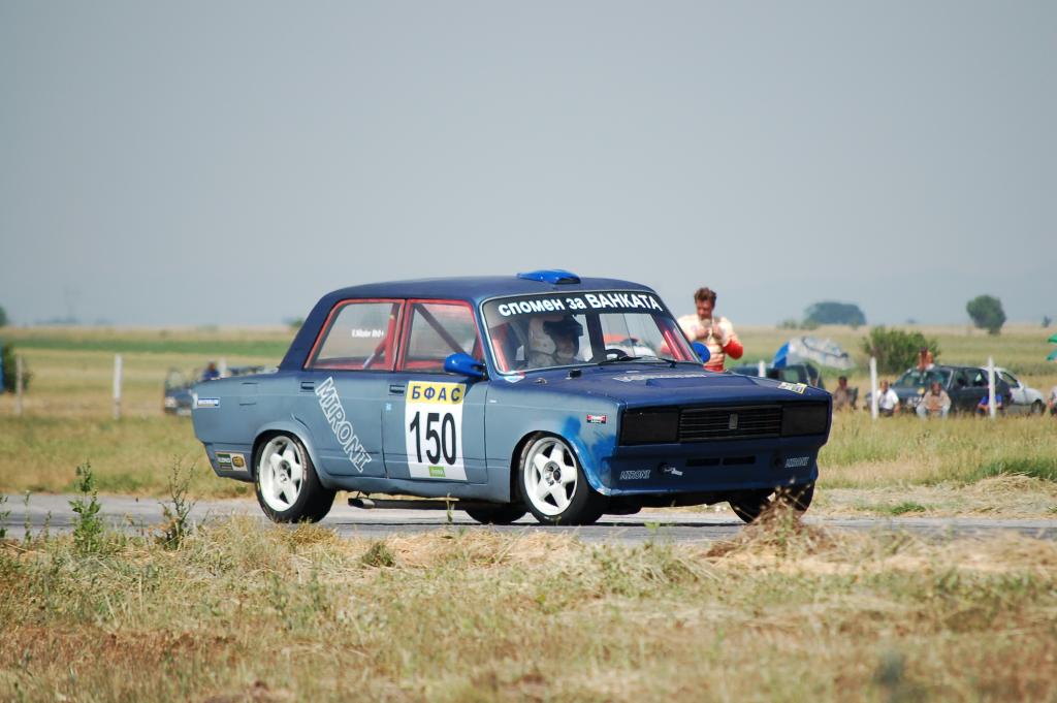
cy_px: 352
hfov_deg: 6.9
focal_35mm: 300
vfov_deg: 4.6
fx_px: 8801
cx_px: 528
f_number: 5.6
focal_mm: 200
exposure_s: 1/1000
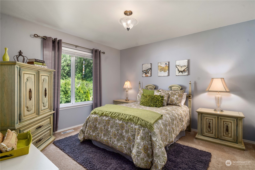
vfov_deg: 70.4
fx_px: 120
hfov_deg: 93.3
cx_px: 128
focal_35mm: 17
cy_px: 85
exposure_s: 1/8
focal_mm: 17
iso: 1000
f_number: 6.7
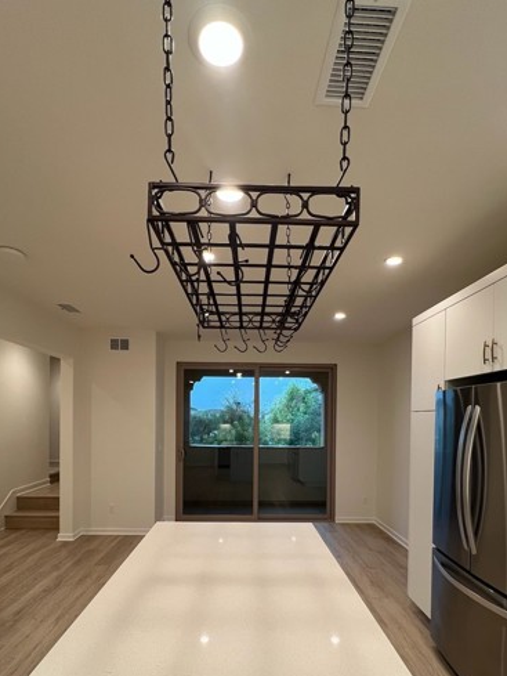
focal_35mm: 17
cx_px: 251
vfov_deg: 89.3
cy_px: 420
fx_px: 332
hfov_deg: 74.8
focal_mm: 1.57
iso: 125
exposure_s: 1/120
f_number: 1.8
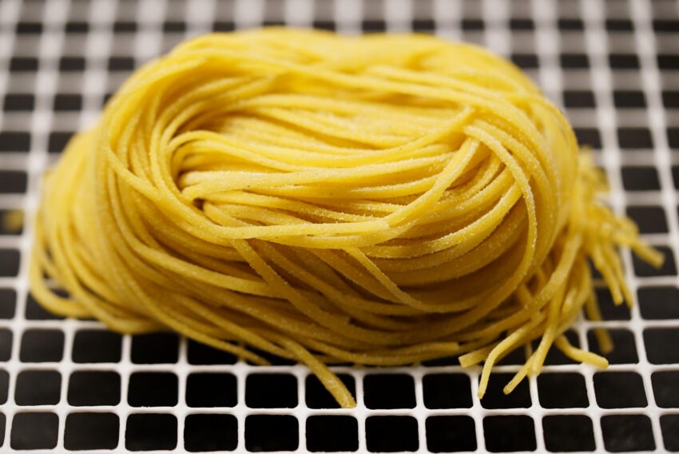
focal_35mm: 90
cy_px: 227
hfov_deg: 22.6
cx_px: 340
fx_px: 1699
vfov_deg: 15.2
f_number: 2.8
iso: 1600
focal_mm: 90
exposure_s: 1/160
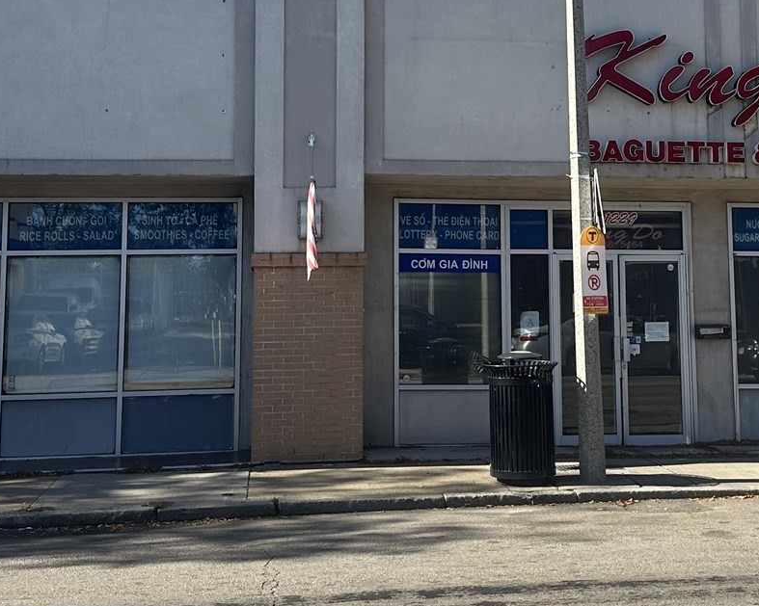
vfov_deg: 24.7
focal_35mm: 61
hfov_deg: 30.9
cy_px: 150
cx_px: 449
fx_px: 1370
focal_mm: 6.86
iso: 80
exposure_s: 1/2299
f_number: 1.78
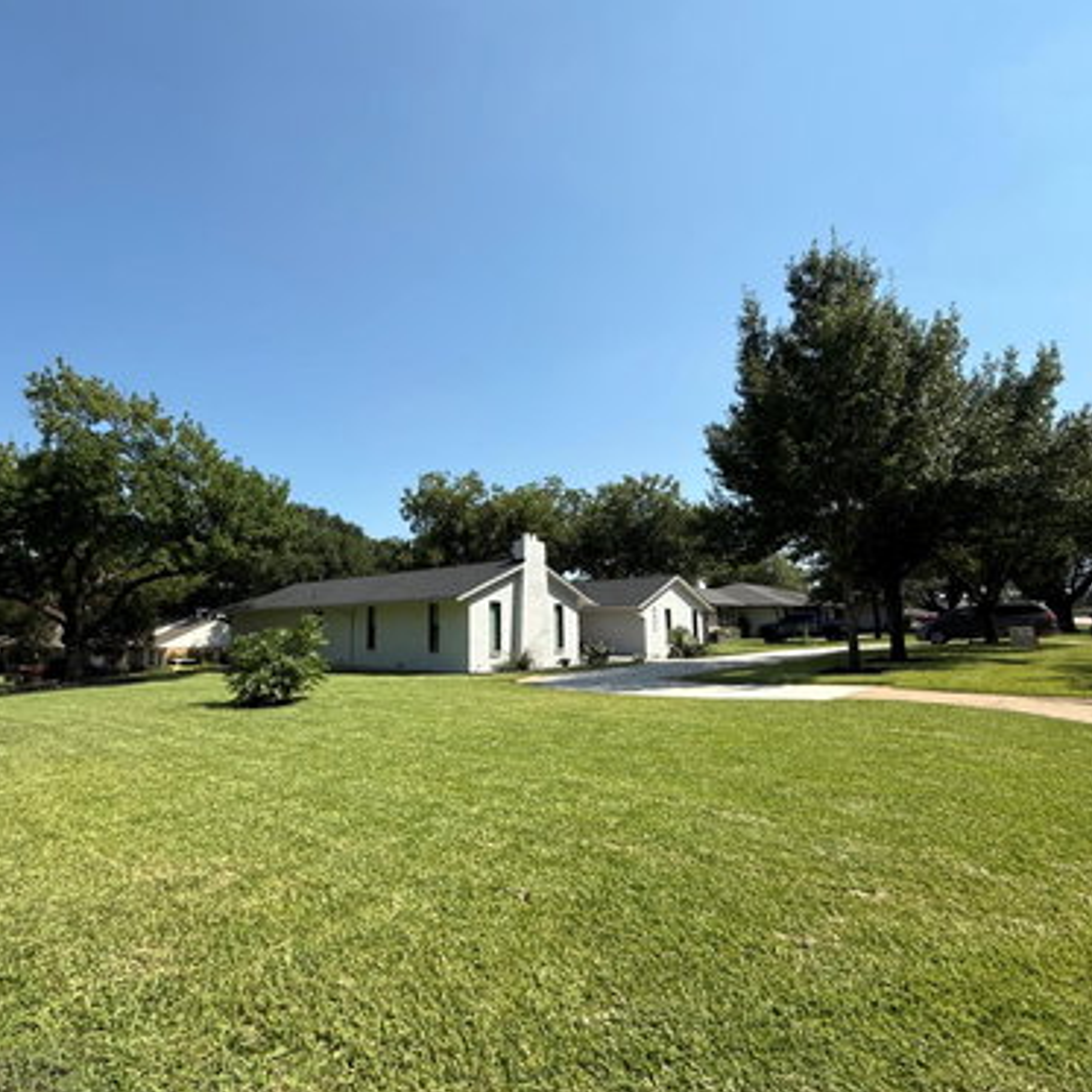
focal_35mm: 17
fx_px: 607
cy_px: 536
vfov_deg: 84.0
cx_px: 483
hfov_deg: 83.6
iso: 50
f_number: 2.2
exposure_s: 1/1961
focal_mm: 2.22
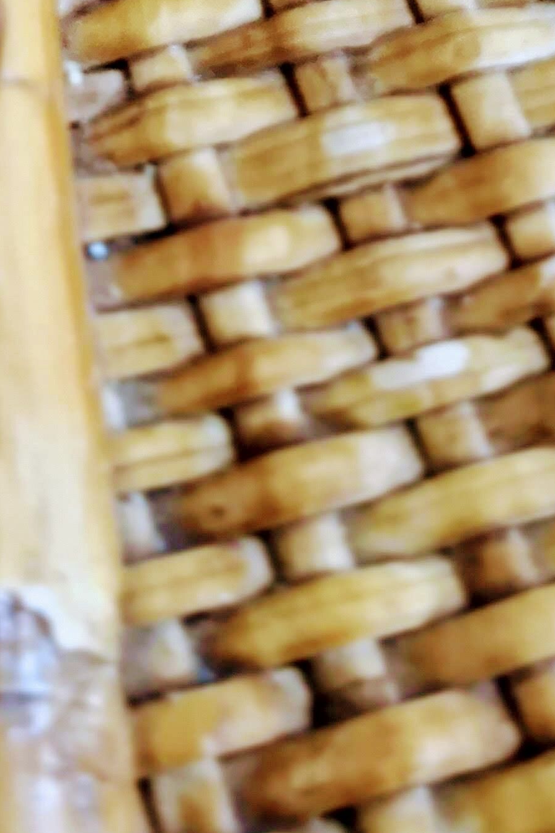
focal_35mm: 83
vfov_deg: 21.7
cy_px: -290
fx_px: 1920
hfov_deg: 16.4
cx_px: 336
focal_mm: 3.95
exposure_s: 1/33.3
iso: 250
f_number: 4
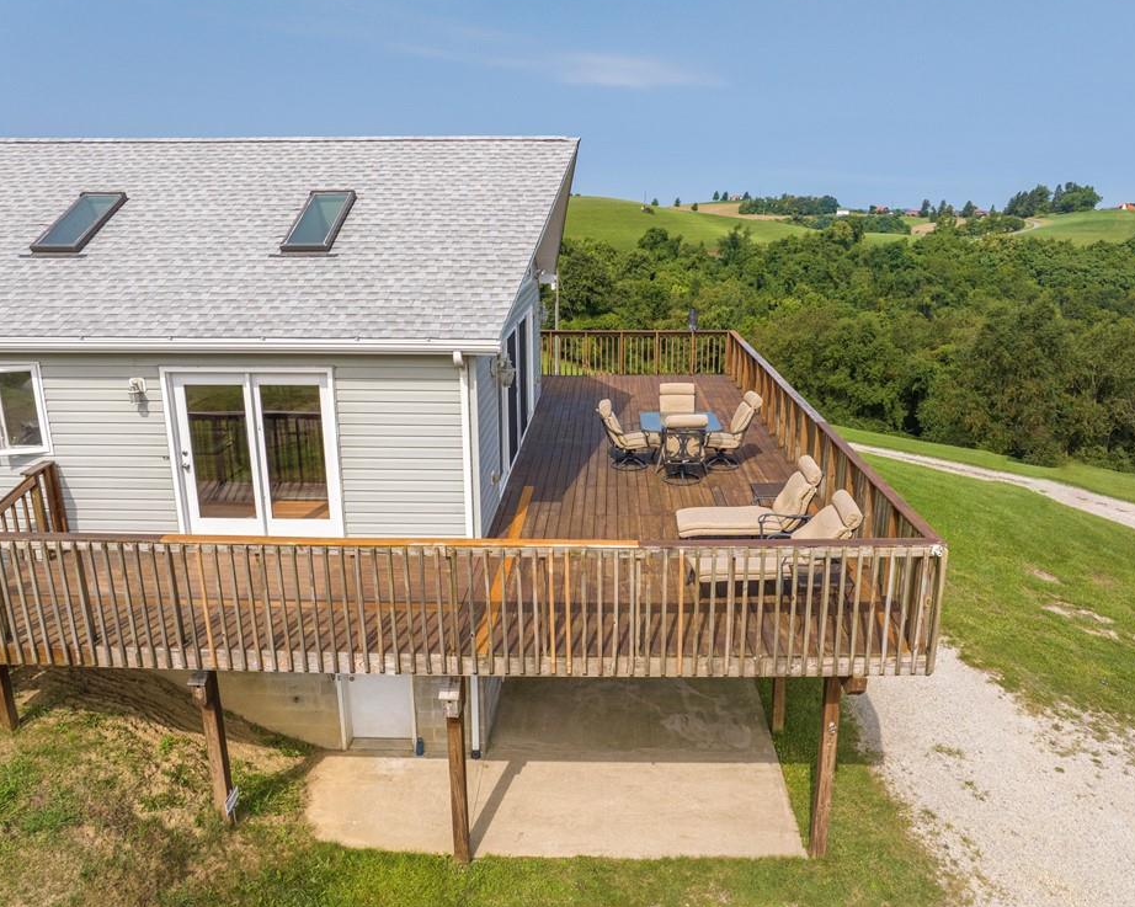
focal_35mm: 26
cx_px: 601
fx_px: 873
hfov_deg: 66.0
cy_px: 455
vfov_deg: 54.9
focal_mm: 12.29
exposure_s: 1/200
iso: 400
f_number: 5
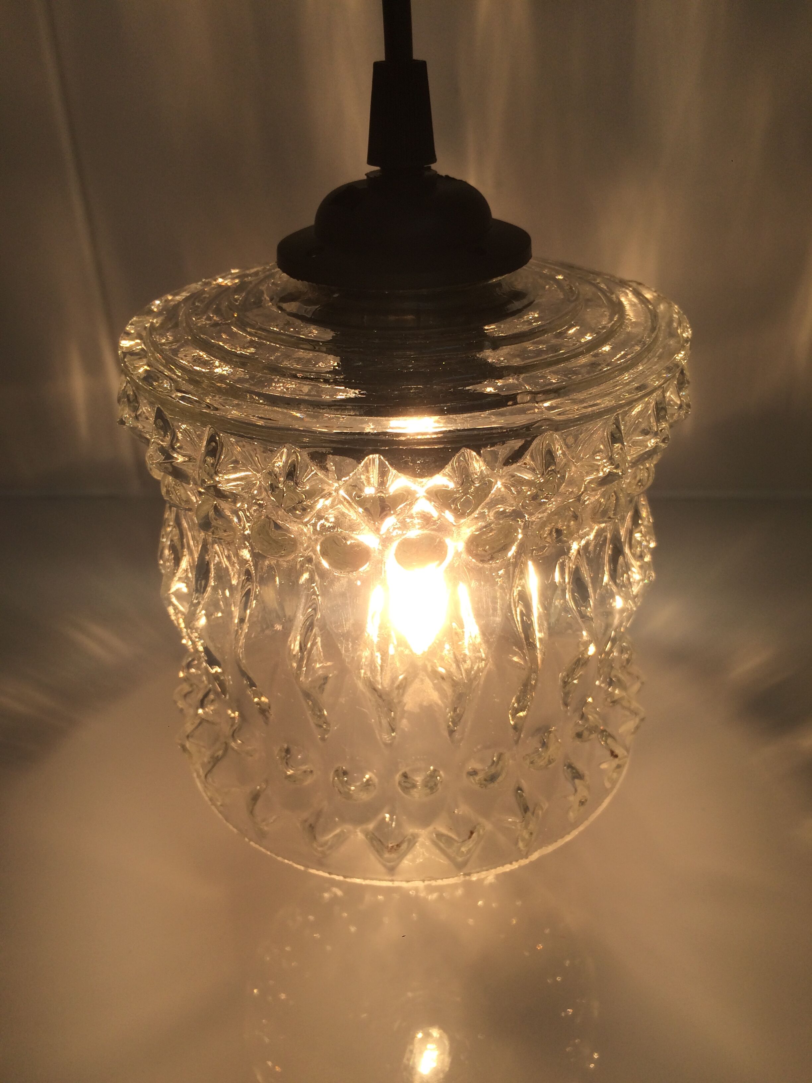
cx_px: 406
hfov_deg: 48.2
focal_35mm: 29
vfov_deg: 61.7
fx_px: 907
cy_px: 542
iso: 32
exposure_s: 1/733
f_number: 2.2
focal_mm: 4.15
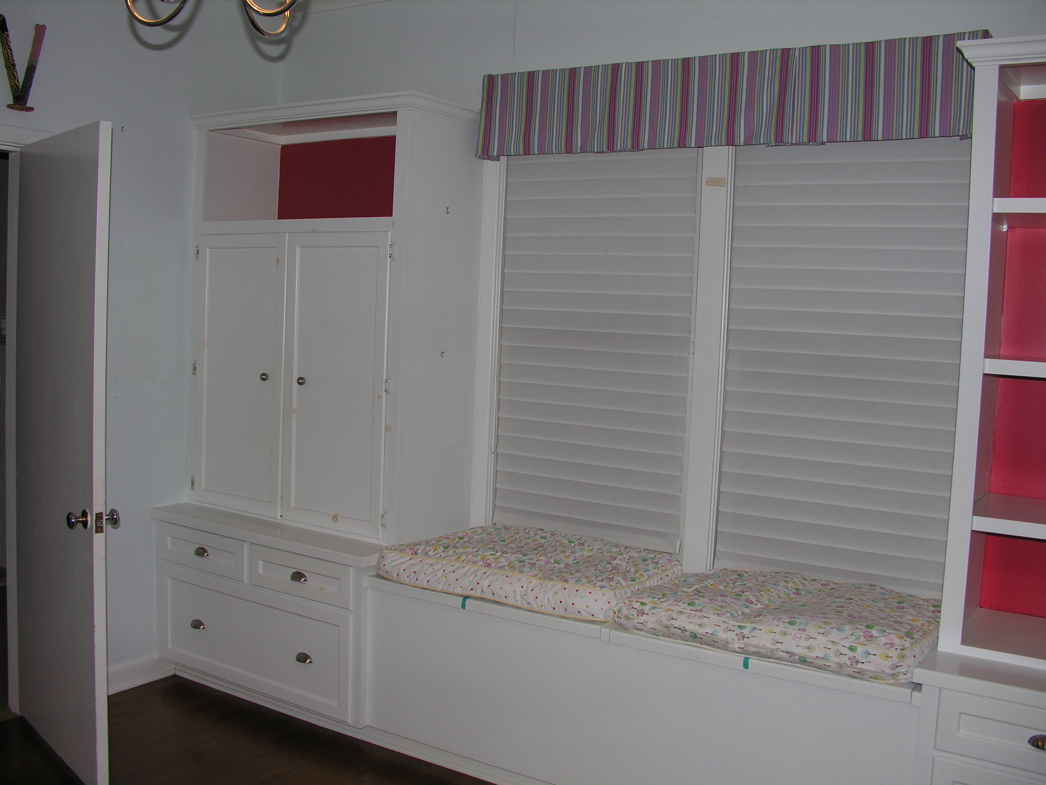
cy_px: 392
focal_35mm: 35
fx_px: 1058
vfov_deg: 40.7
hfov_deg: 52.6
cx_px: 523
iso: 50
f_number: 2.8
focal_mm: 8.9
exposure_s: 1/60.1
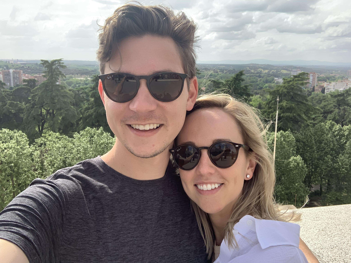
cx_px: 176
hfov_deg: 56.8
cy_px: 132
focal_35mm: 32
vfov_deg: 44.2
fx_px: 324
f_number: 2.2
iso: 16
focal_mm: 2.87
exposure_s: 1/451
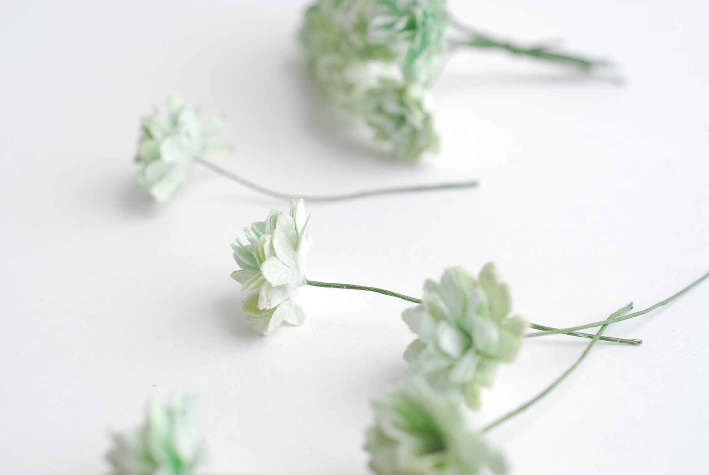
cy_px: 238
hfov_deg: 33.4
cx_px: 354
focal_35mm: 60
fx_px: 1183
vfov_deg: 22.7
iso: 640
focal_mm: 40
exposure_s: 1/160
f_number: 5.6
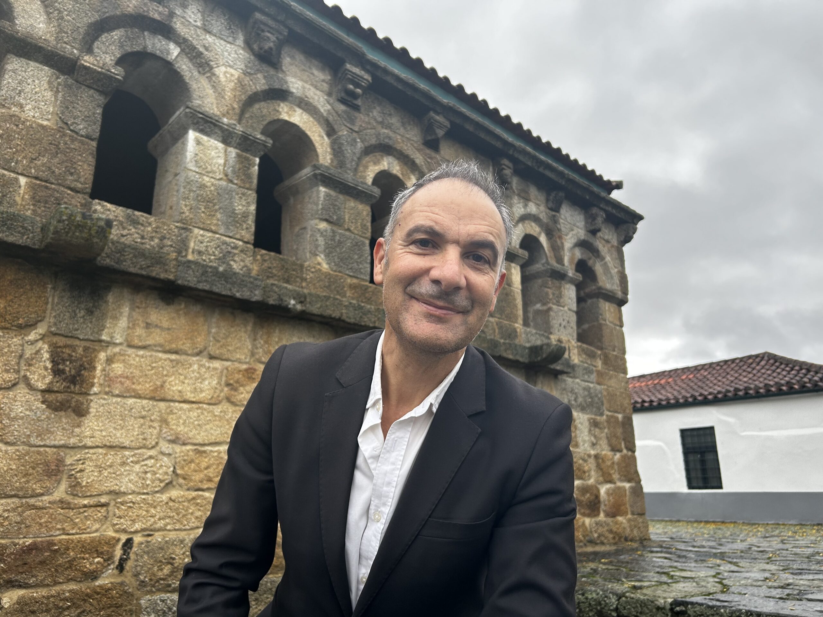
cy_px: 308
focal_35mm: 26
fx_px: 618
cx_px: 412
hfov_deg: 67.3
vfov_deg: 53.1
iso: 64
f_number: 1.5
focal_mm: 5.7
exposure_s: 1/121
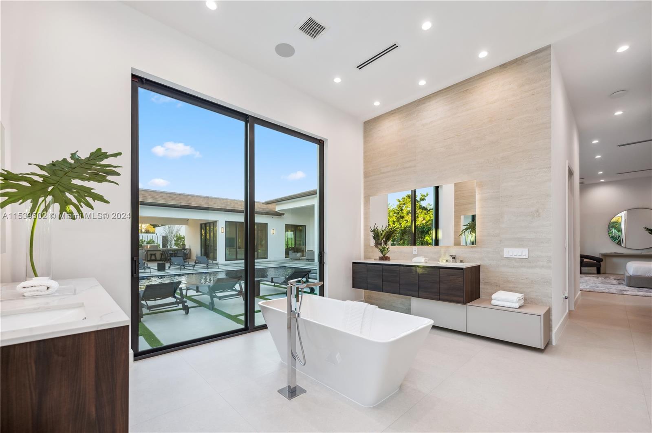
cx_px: 326
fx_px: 253
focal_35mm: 14
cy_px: 216
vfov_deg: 81.1
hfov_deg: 104.3
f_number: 4
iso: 200
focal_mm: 14
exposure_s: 1/125
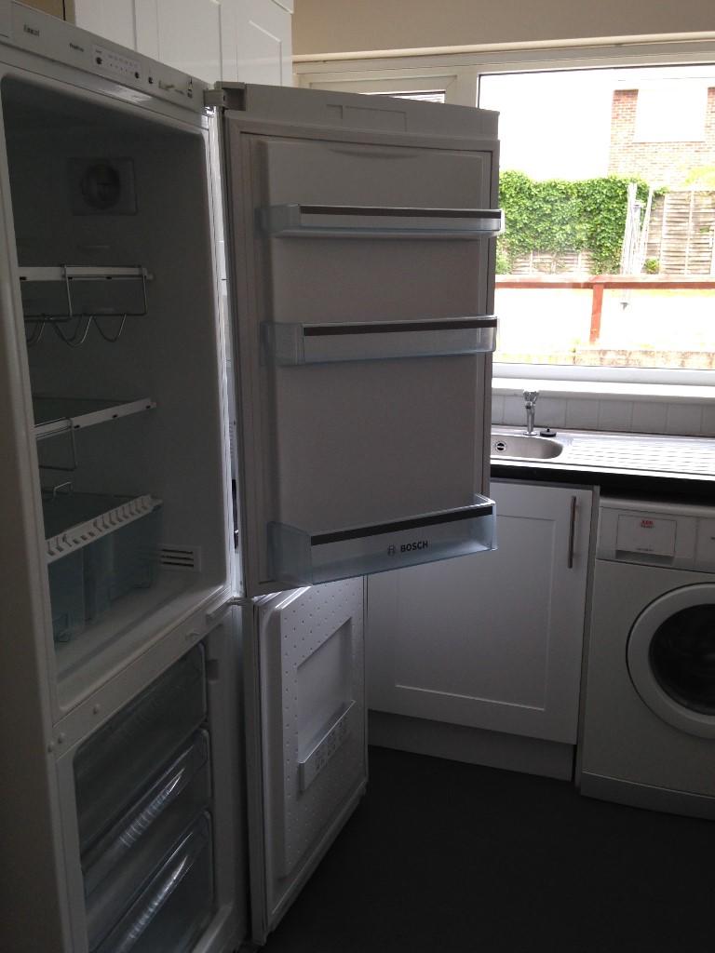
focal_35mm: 33
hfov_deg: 42.9
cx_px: 358
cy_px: 476
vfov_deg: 55.4
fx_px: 909
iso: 64
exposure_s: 1/120
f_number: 2.4
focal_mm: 4.12
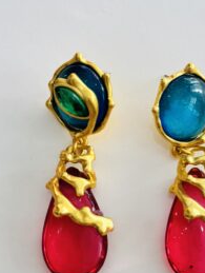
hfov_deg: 38.7
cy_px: 185
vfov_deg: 49.1
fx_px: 291
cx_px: 119
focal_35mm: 37
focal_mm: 6.76
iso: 64
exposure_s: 1/197
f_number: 1.78
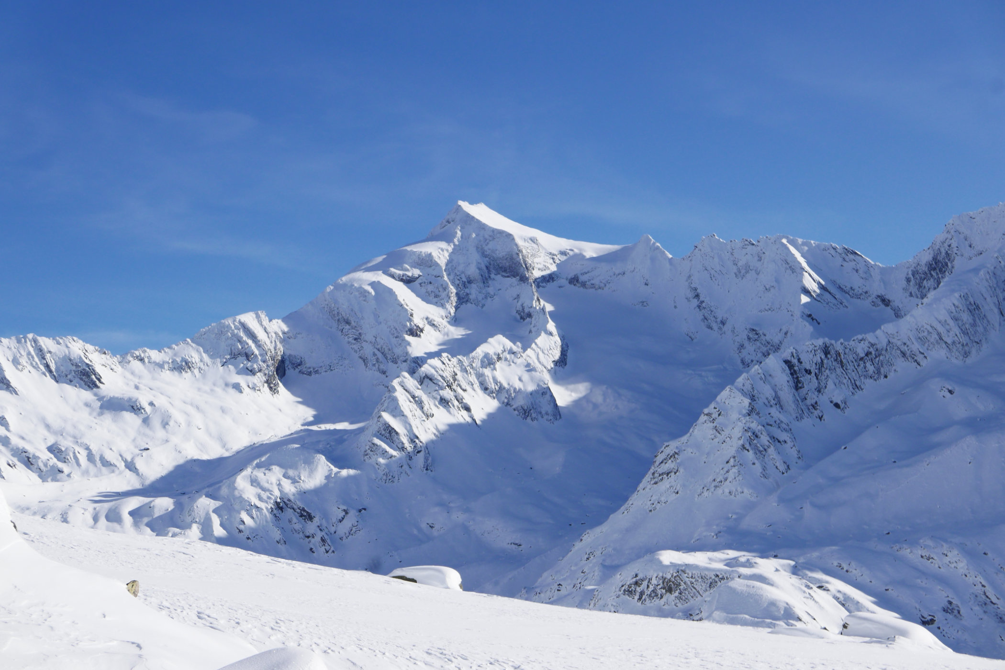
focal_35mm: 72
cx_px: 502
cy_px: 335
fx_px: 2010
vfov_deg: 18.9
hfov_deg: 28.1
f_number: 5.6
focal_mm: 32.6
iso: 200
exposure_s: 1/2000
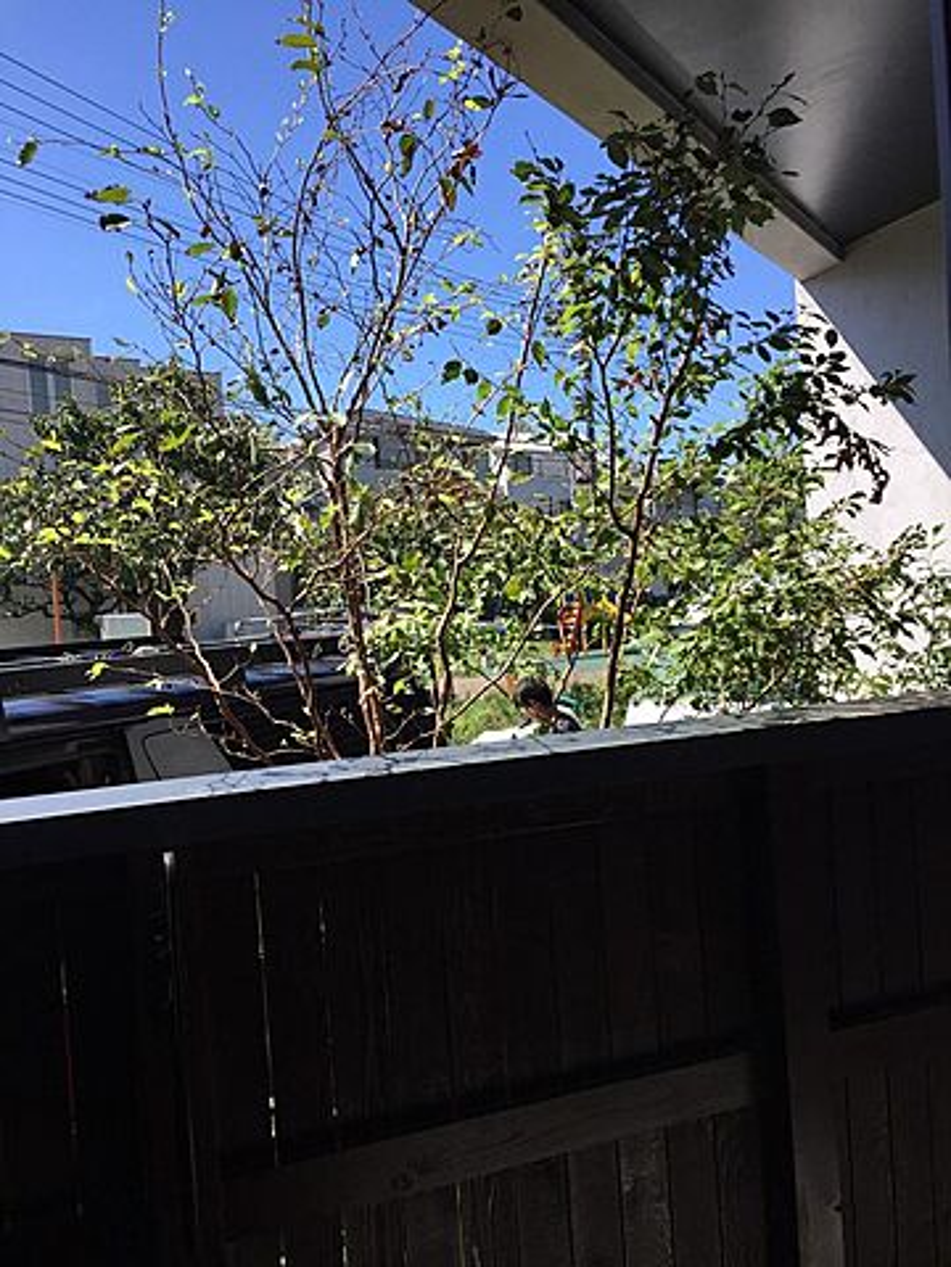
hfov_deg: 48.2
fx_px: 1062
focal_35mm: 29
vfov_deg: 61.7
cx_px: 476
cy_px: 634
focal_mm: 4.15
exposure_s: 1/1276
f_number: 2.2
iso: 32
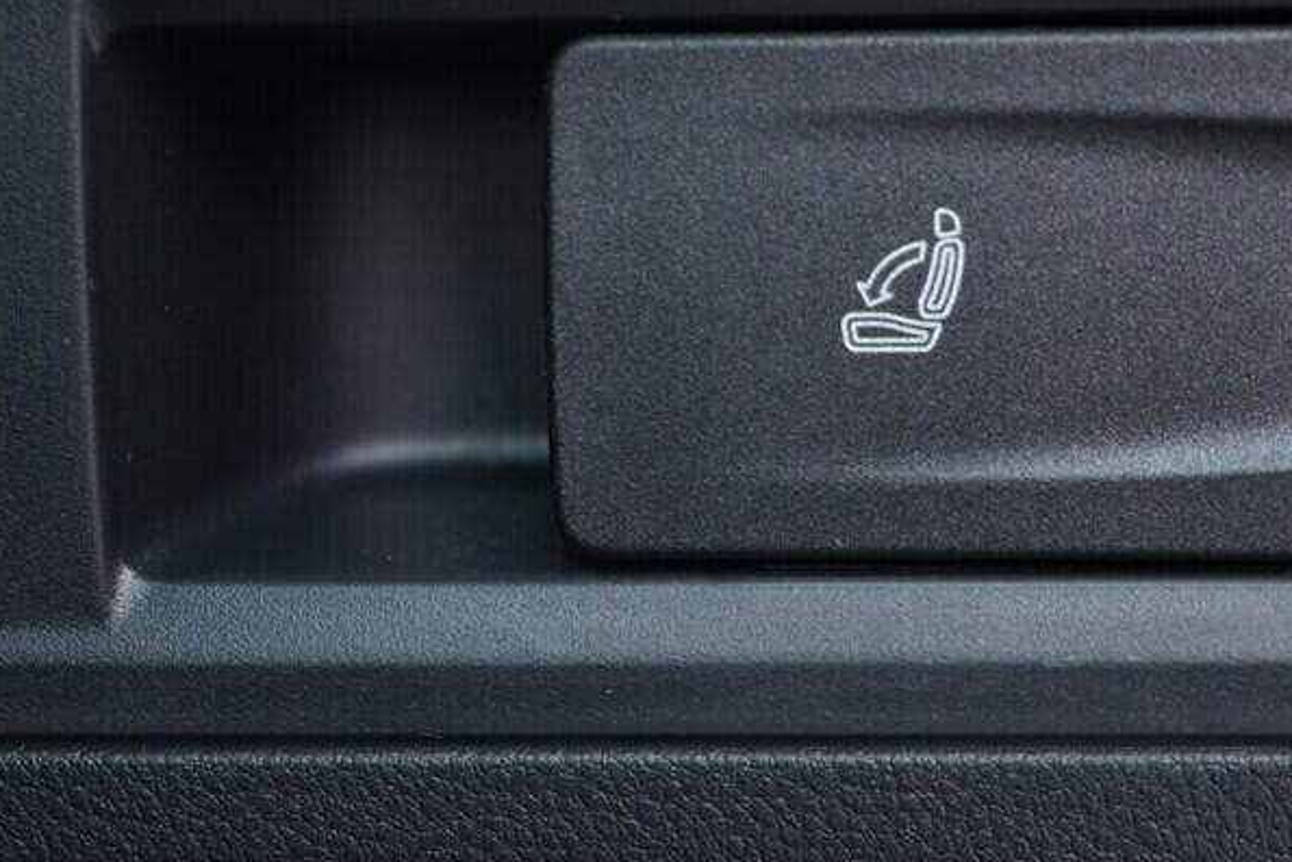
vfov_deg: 21.8
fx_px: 2226
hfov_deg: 32.2
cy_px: 283
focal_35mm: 62
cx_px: 825
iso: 800
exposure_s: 1/40
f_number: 2.8
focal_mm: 24
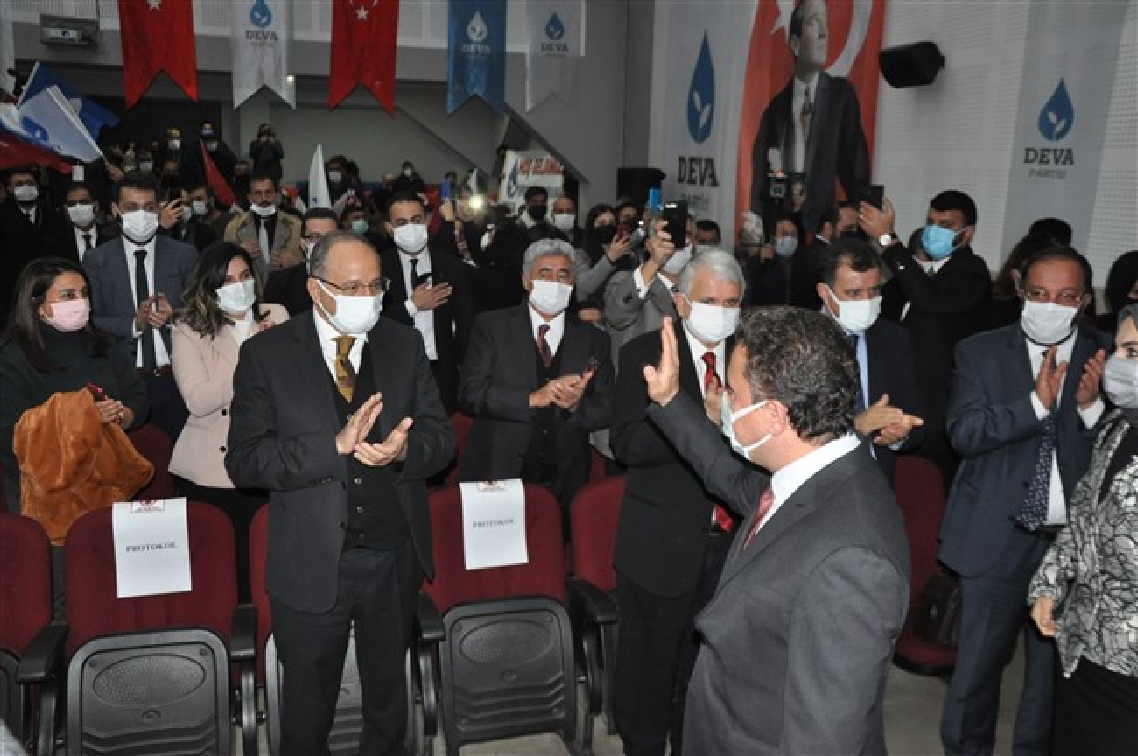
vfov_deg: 41.6
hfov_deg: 59.5
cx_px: 569
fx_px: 995
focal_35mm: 32
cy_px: 378
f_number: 5
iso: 1600
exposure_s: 1/60
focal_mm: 21
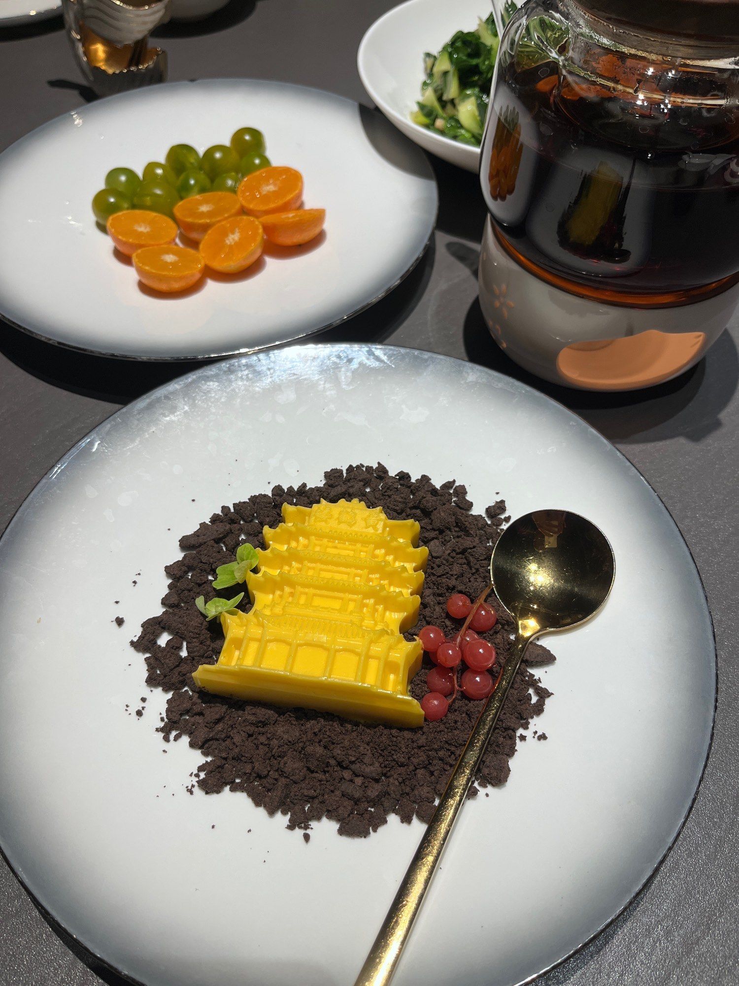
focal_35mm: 26
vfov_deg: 67.3
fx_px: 740
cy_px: 493
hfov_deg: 53.1
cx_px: 370
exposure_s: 1/100
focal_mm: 5.1
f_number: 1.6
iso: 64
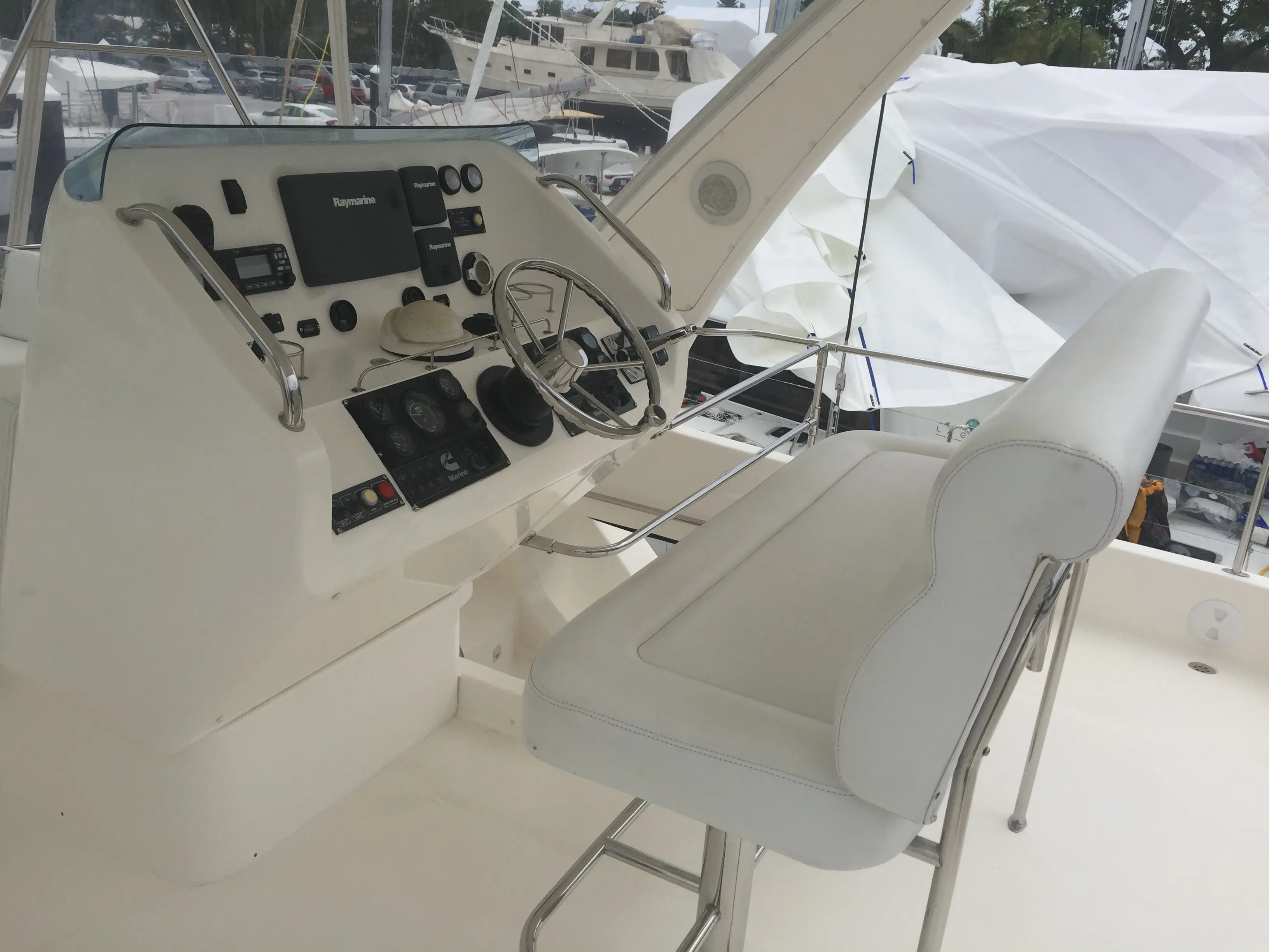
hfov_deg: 61.7
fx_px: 1063
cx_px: 634
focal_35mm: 29
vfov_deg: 48.2
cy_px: 476
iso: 32
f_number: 2.2
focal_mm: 4.15
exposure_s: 1/3597
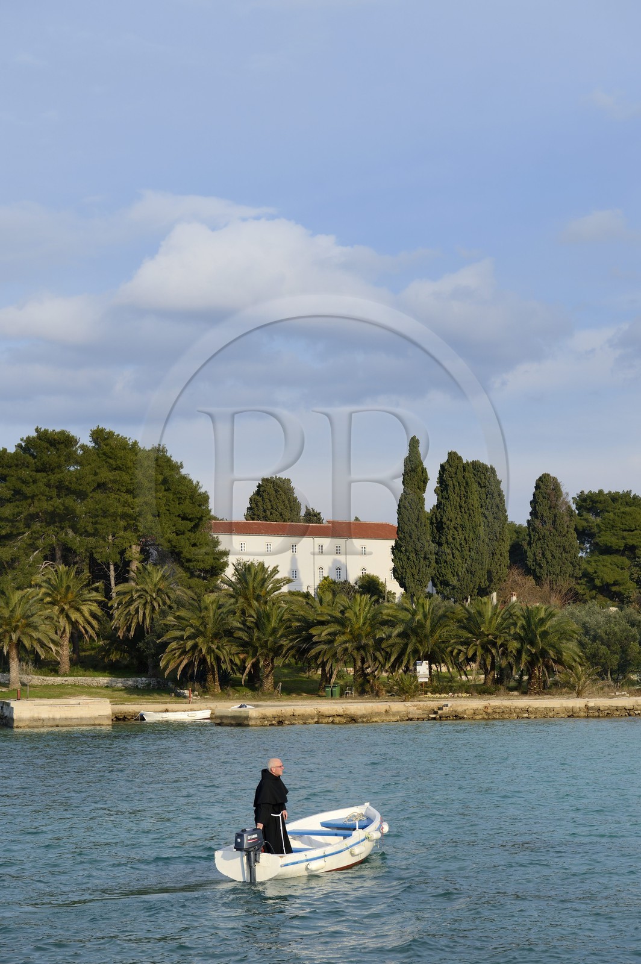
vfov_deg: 28.9
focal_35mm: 70
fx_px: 1873
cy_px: 482
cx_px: 320
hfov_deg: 19.4
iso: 200
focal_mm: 70
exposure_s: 1/400
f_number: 9
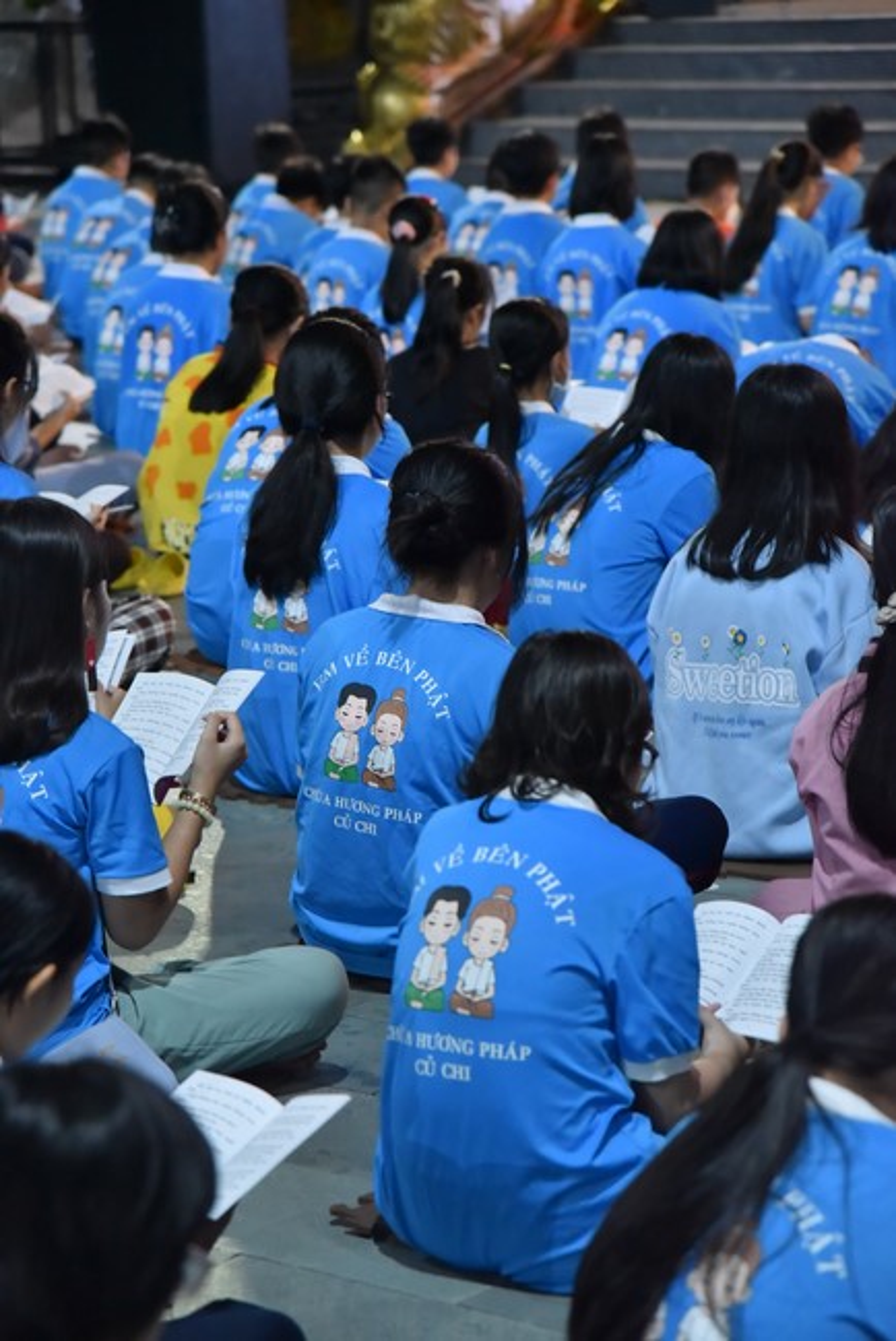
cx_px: 448
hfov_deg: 11.4
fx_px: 4475
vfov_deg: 17.1
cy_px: 670
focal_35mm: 120
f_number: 5
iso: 5000
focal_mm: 120
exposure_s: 1/100
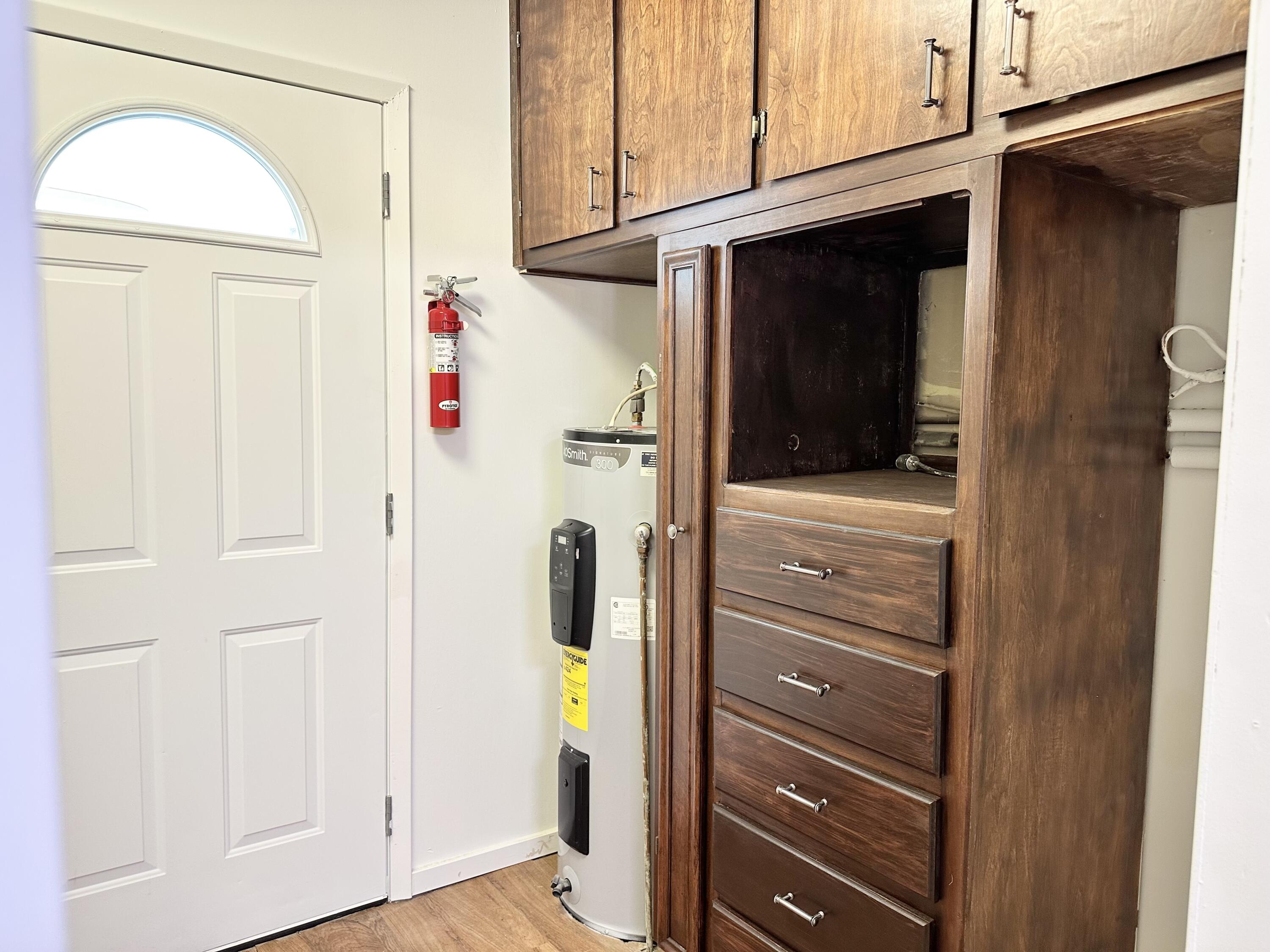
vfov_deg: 56.8
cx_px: 635
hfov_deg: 71.6
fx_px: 881
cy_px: 476
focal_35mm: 24
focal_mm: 6.86
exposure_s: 1/60
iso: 125
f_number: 1.78
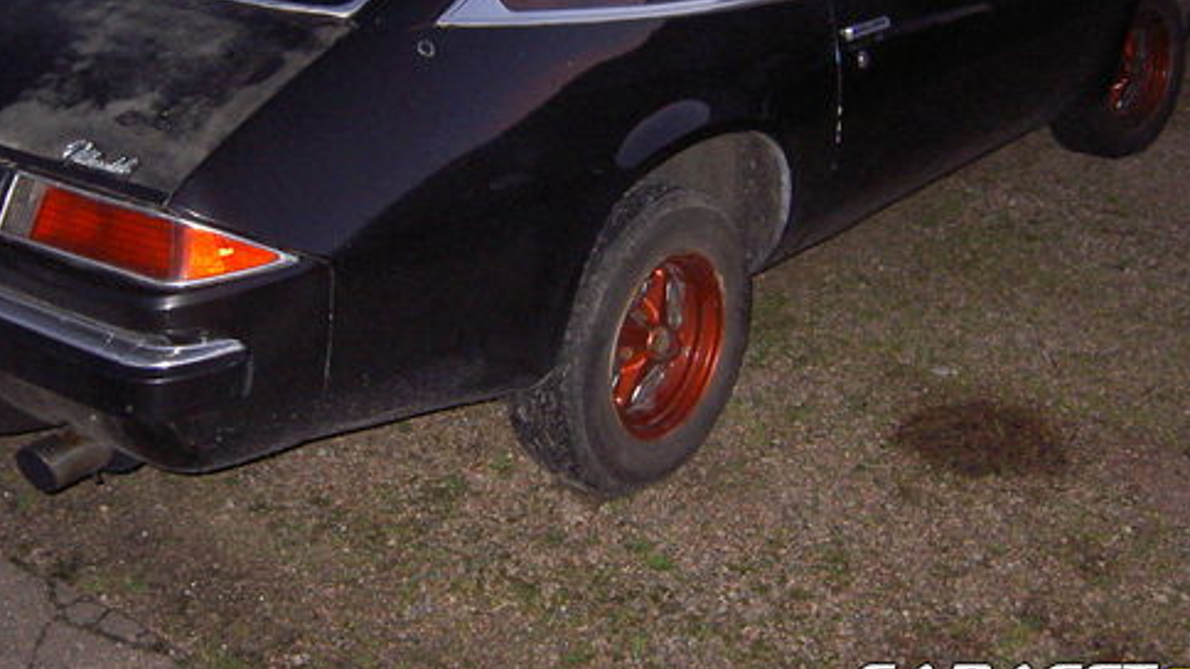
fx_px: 1546
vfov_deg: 23.9
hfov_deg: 41.9
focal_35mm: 49
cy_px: 111
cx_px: 489
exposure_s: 1/60
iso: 200
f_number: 2.8
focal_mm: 5.6
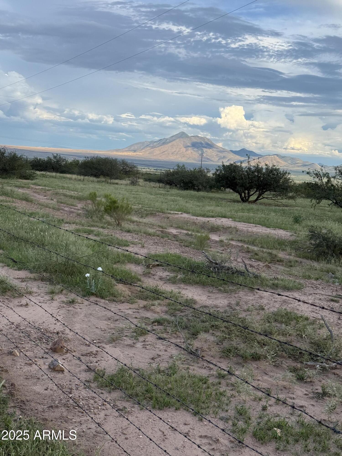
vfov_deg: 39.7
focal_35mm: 48
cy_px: 228
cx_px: 171
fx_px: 632
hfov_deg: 30.3
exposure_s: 1/2033
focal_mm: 6.76
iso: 64
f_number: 1.78
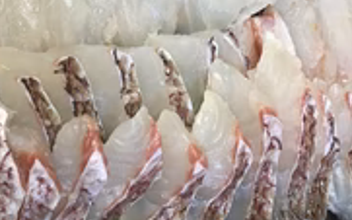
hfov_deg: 30.2
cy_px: -117
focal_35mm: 68
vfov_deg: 17.1
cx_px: 177
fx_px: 652
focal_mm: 4.15
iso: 64
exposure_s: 1/30
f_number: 2.2
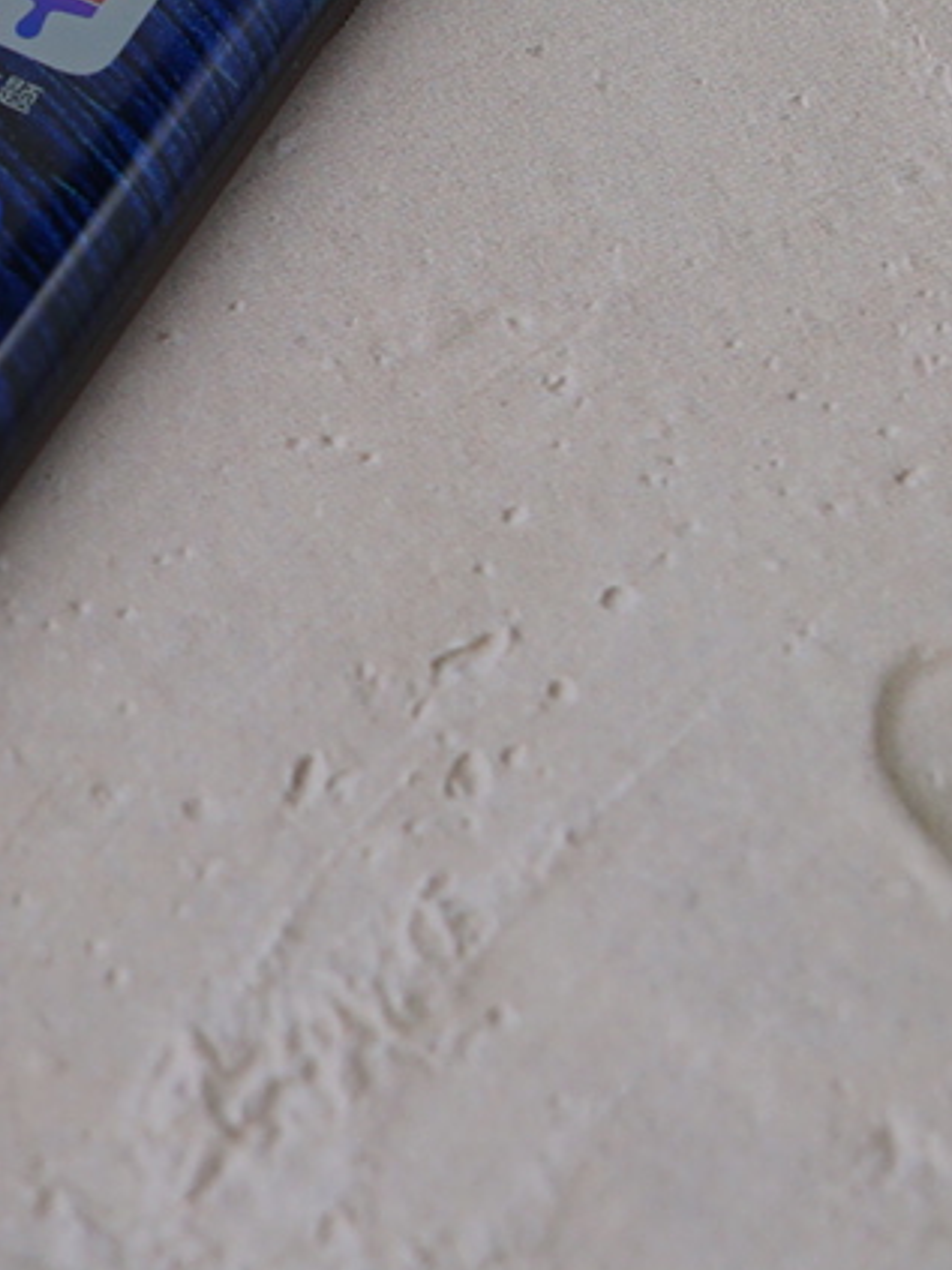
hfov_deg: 5.3
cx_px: -556
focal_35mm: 276
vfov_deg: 7.1
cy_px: -99
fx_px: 10126
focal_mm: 50
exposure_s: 1/160
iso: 160
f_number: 4.5
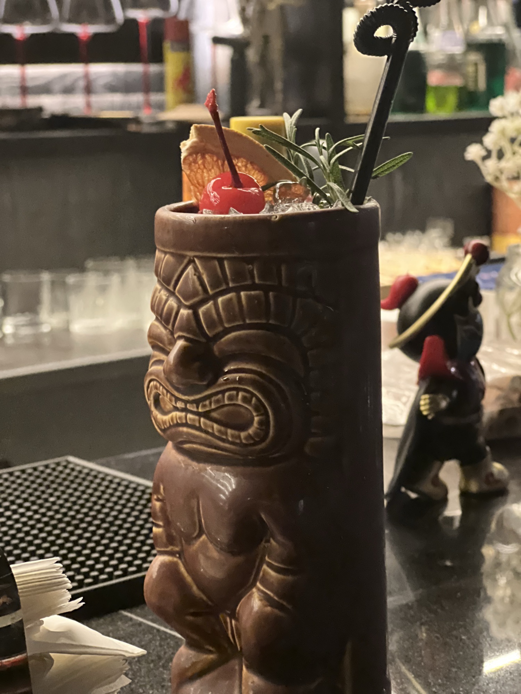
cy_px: 347
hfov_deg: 19.1
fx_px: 1545
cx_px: 260
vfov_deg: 25.3
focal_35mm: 77
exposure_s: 1/15
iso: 2000
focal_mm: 9
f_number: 2.8
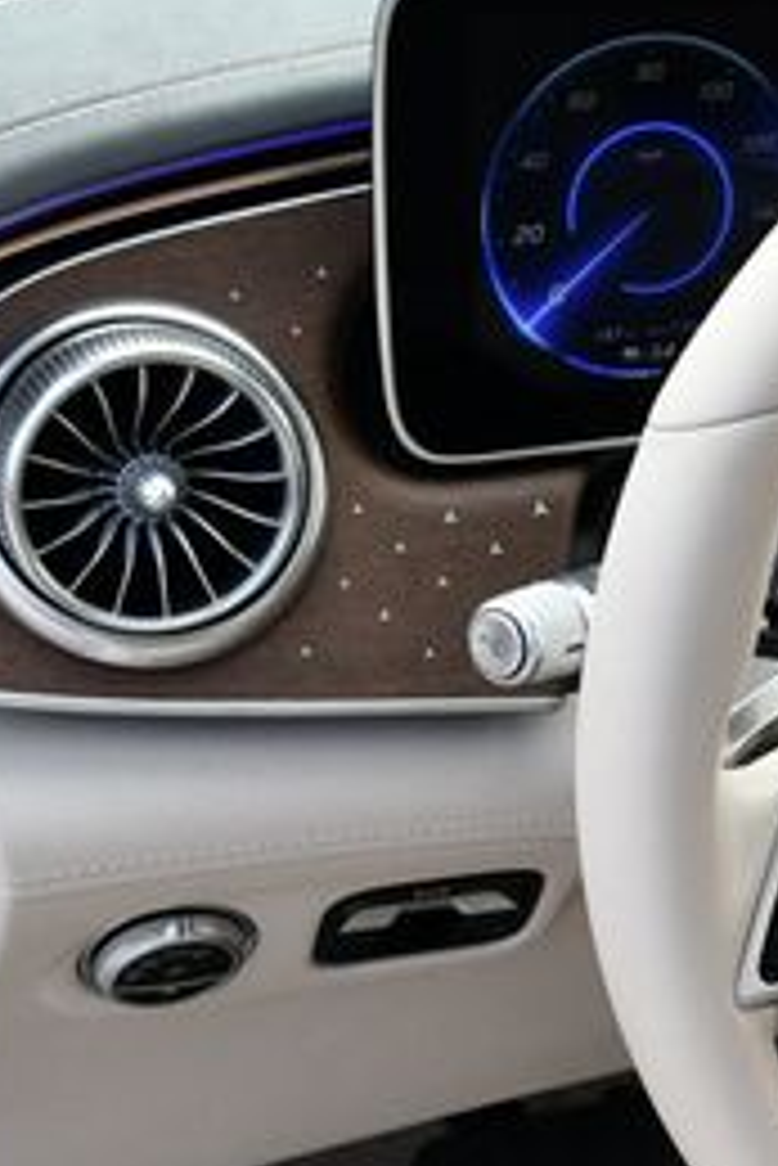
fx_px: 3205
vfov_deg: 20.5
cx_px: 1309
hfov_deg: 12.8
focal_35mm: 99
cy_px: 797
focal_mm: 20
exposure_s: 1/250
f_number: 5.6
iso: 220
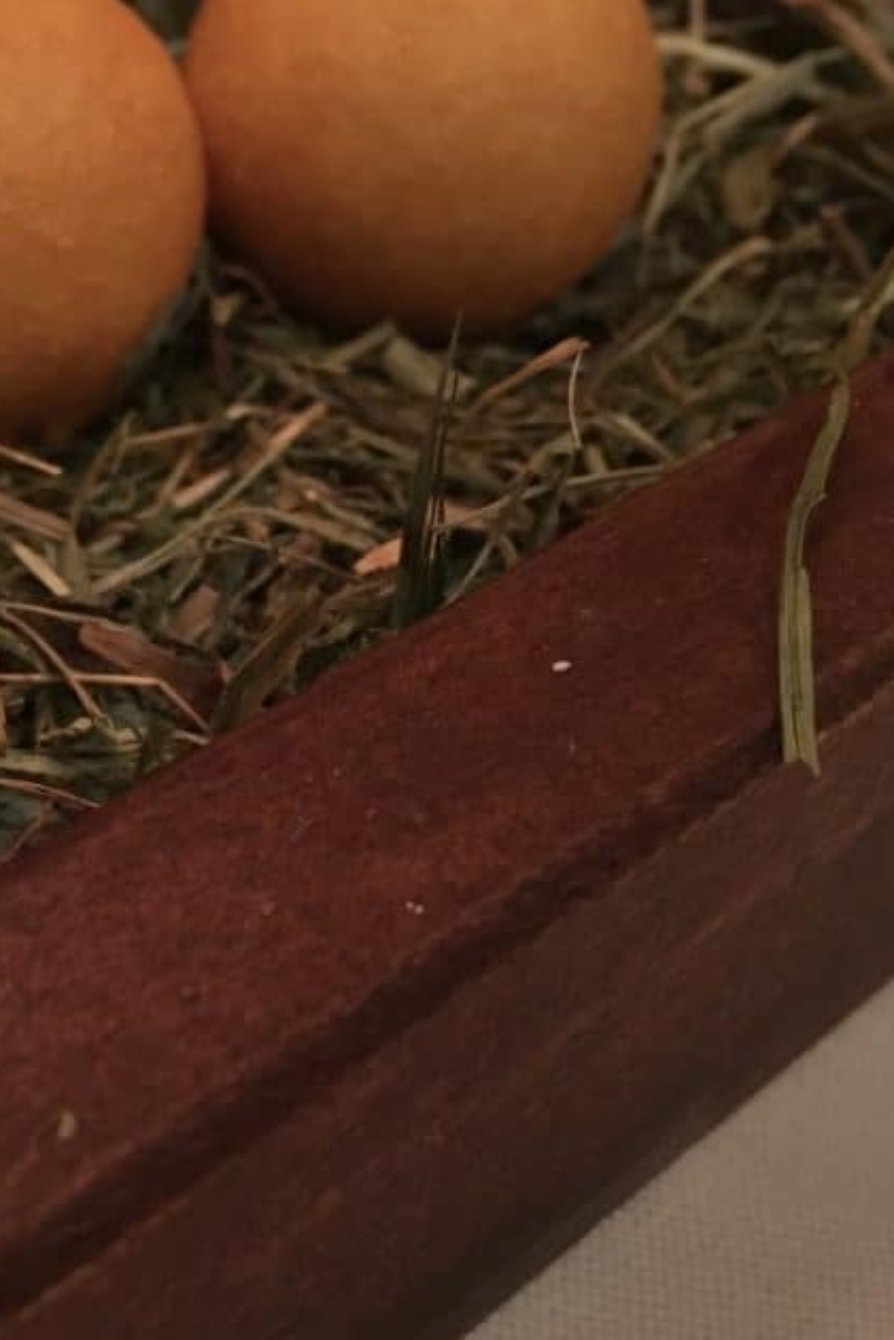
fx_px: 1899
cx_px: 91
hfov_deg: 25.7
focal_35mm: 51
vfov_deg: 38.9
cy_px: 689
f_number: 2.2
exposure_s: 1/17
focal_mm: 4.15
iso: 400
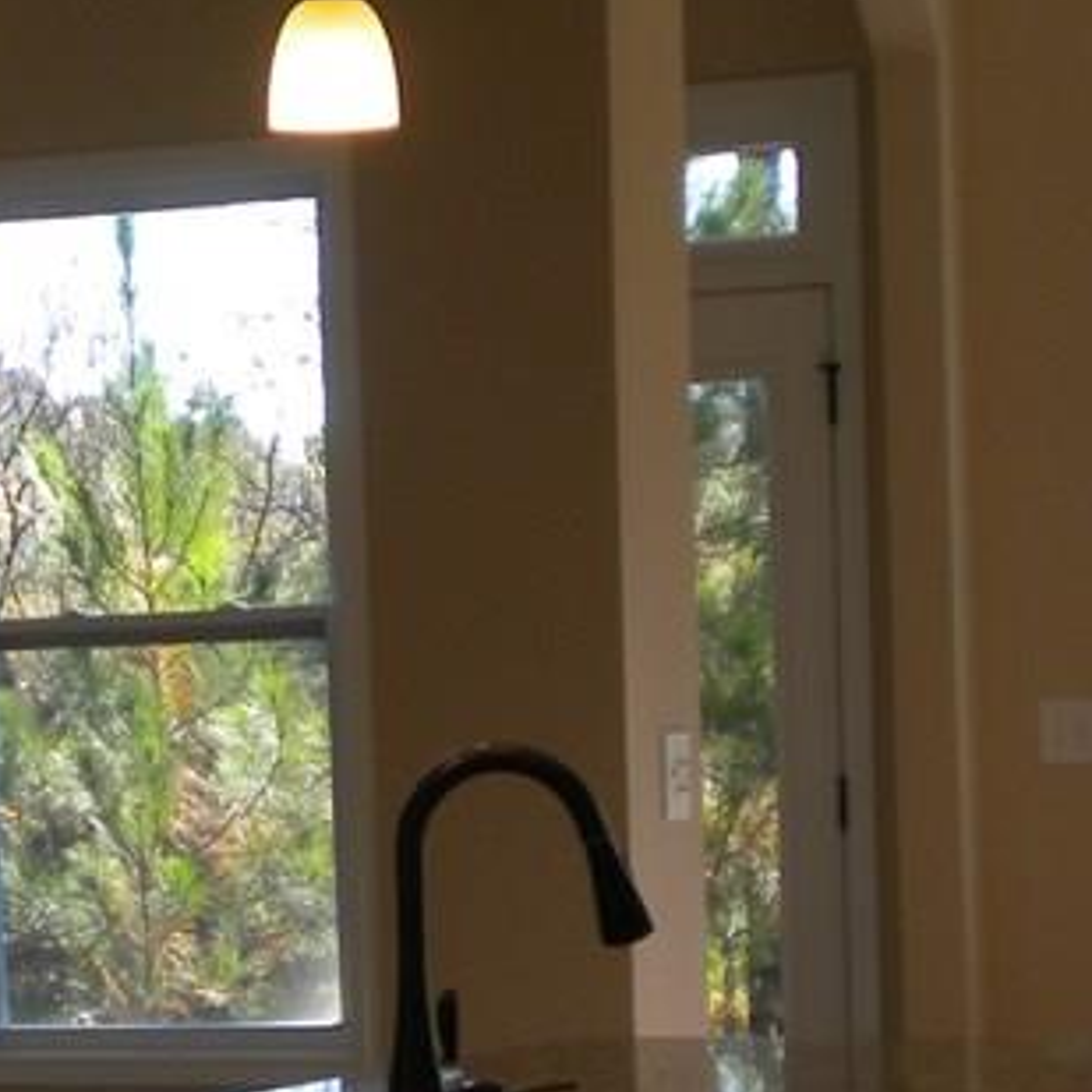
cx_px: 191
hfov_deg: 14.4
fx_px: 4283
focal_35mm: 120
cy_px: 933
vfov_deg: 14.4
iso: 80
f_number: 3.5
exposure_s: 1/88.7
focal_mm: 7.4
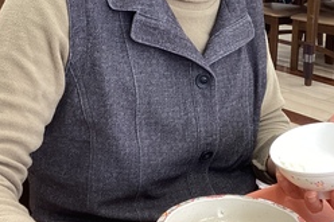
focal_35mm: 65
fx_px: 603
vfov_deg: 20.5
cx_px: 242
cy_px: 26
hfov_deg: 30.6
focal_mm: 3.3
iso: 64
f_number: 2.4
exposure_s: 1/50
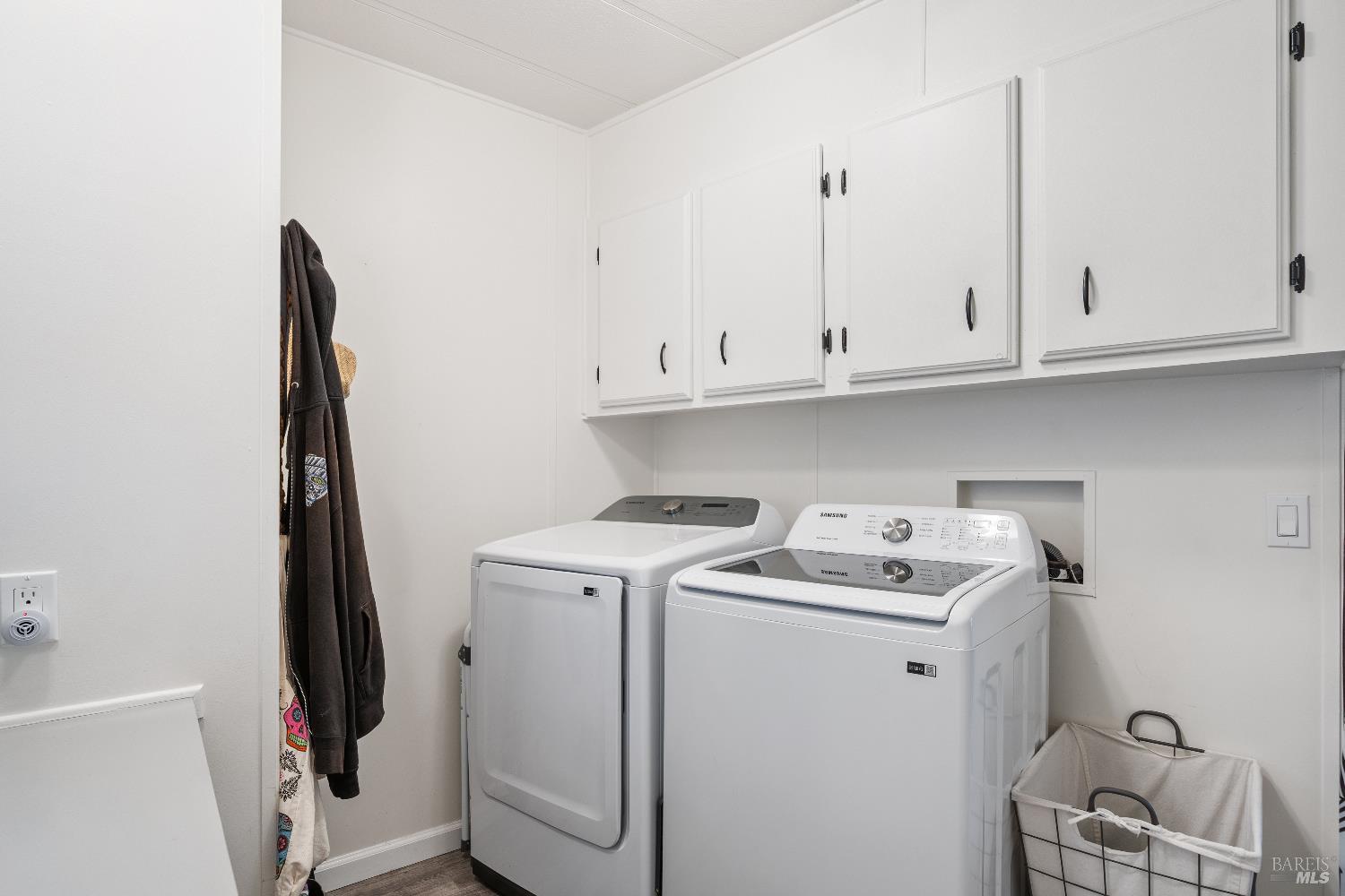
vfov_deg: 67.4
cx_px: 672
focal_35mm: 18
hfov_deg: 90.0
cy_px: 448
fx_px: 672
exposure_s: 1/10
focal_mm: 18
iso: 320
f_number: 8
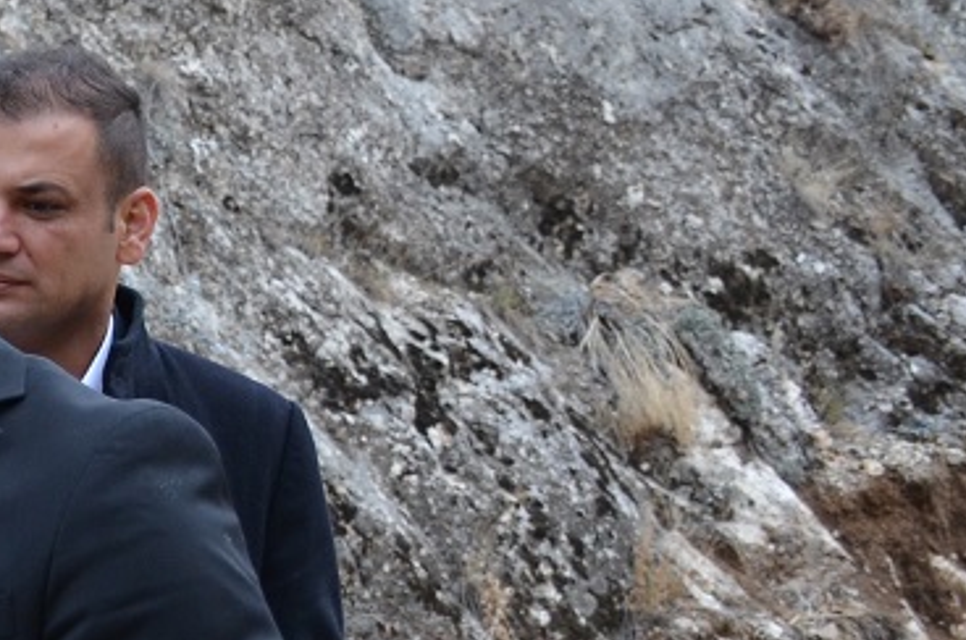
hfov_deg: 11.6
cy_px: 361
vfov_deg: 8.6
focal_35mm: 159
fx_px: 4259
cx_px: -982
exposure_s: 1/125
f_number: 5.6
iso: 280
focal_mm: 26
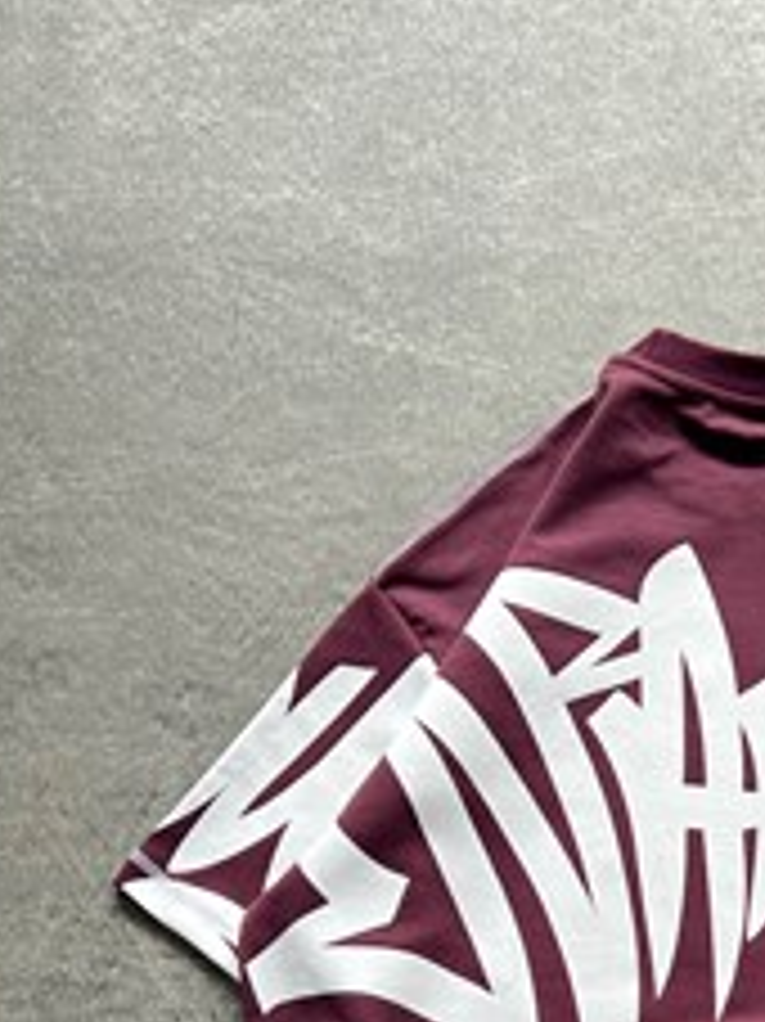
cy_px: 1015
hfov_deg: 23.1
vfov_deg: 29.6
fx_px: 1799
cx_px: 760
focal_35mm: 61
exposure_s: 1/152
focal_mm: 5.7
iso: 40
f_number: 1.5
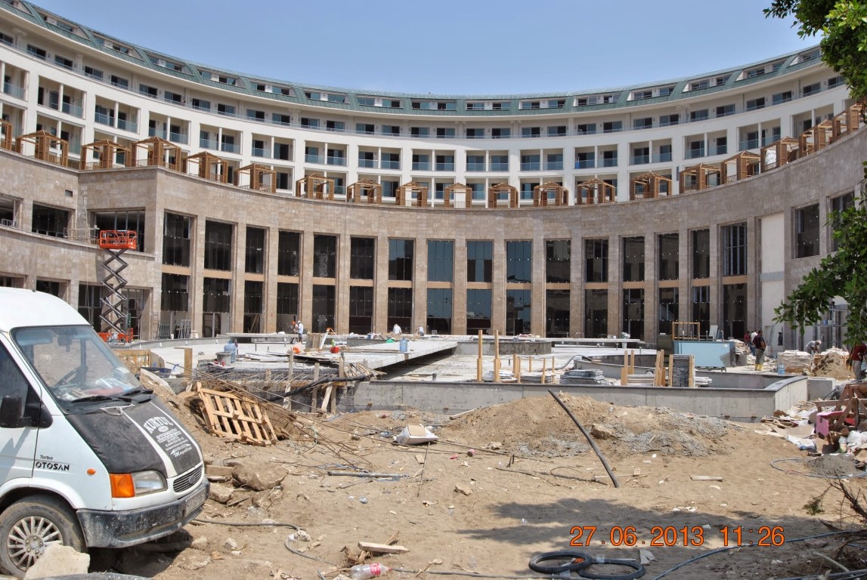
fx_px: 868
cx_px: 434
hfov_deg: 53.1
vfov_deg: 37.0
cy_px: 290
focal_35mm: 36
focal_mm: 24
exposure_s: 1/250
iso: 100
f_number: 8
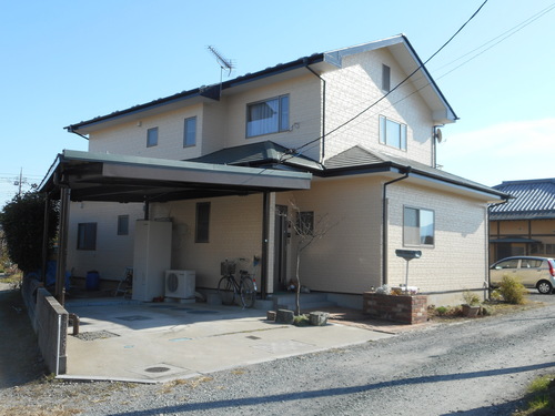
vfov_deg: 41.8
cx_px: 278
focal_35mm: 34
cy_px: 208
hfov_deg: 54.0
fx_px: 545
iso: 80
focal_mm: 6
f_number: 4.2
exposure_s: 1/400
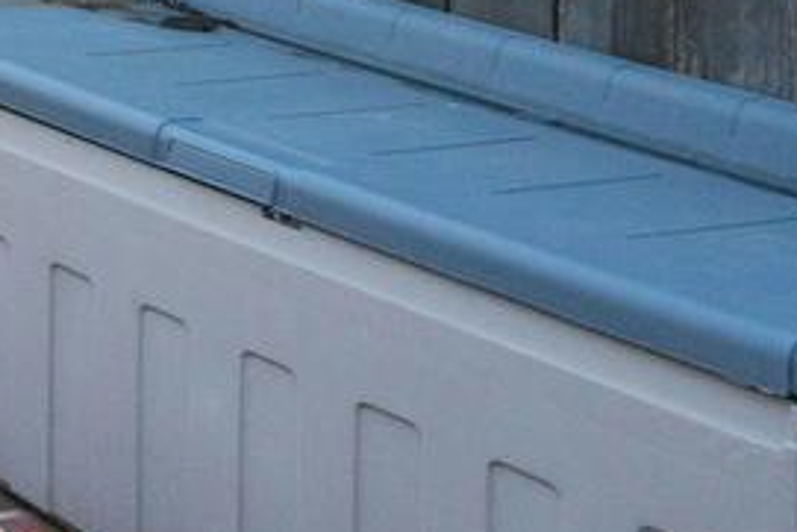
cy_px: -460
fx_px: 1883
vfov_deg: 14.1
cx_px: -926
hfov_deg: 16.3
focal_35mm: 85
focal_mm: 16
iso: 1250
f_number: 8
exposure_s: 1/500
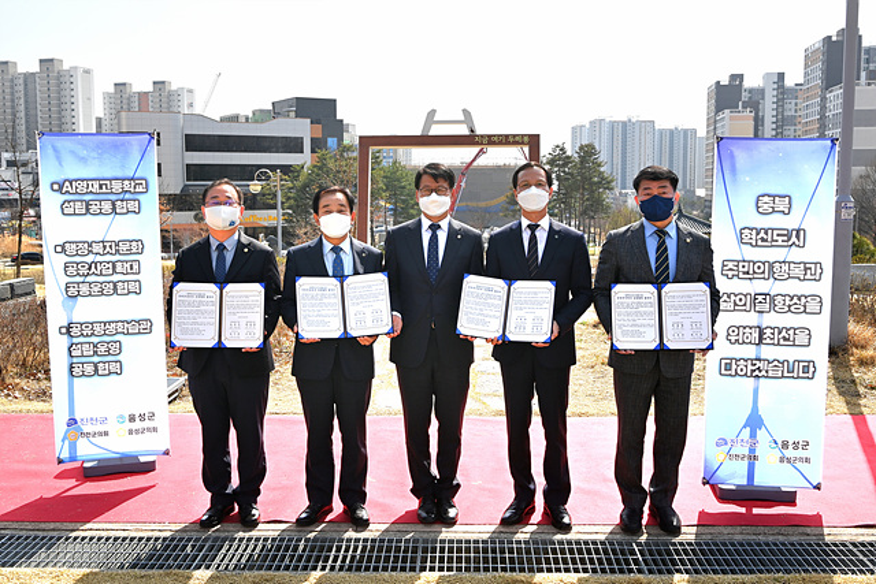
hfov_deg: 53.1
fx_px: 876
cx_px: 438
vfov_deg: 36.9
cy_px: 292
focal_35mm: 36
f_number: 9
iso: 200
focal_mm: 36
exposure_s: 1/400
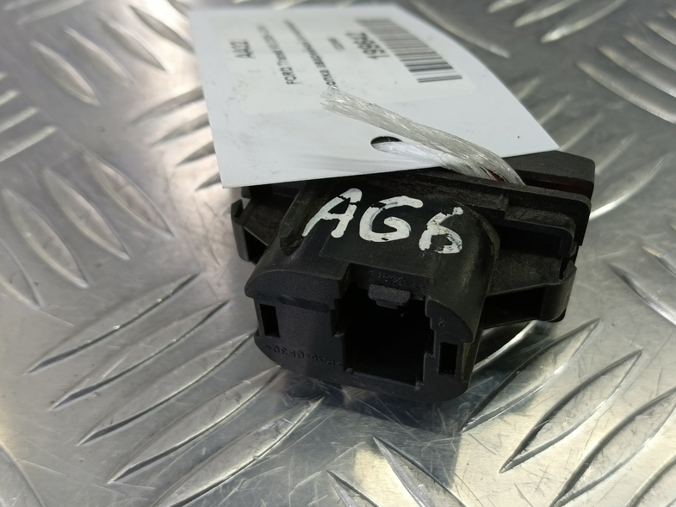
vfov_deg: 46.8
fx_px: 586
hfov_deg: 59.5
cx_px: 400
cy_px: 267
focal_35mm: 30
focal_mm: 4.11
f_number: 1.6
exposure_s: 1/50
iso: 94
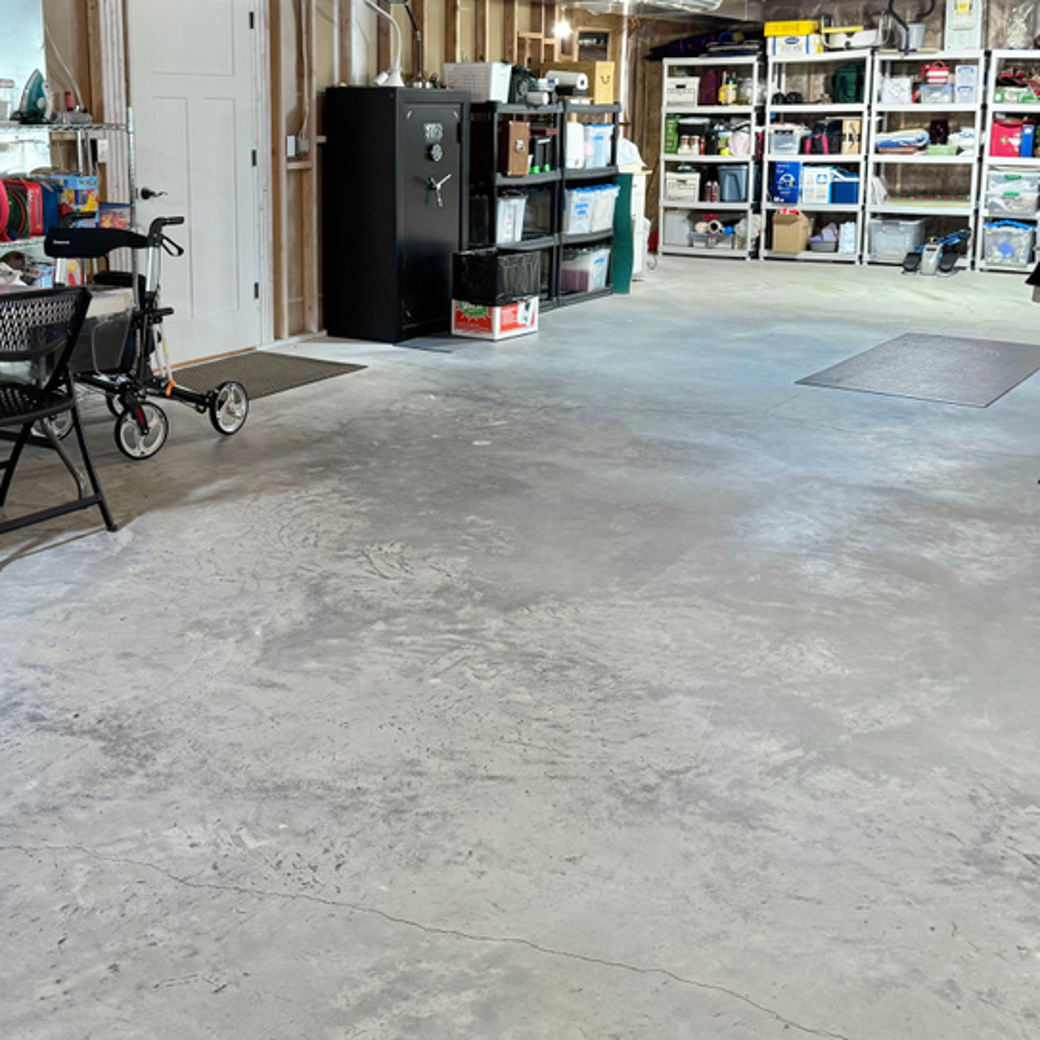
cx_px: 416
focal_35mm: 40
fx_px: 1360
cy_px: 328
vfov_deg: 41.2
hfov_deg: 41.7
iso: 250
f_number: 1.78
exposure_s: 1/60
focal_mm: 6.76
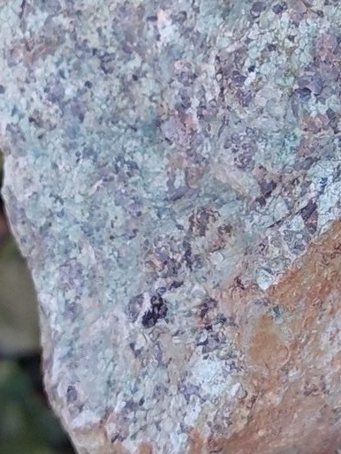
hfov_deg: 25.6
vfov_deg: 33.1
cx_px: 275
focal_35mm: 56
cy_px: 72
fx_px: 735
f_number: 1.8
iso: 50
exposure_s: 1/100
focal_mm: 5.23
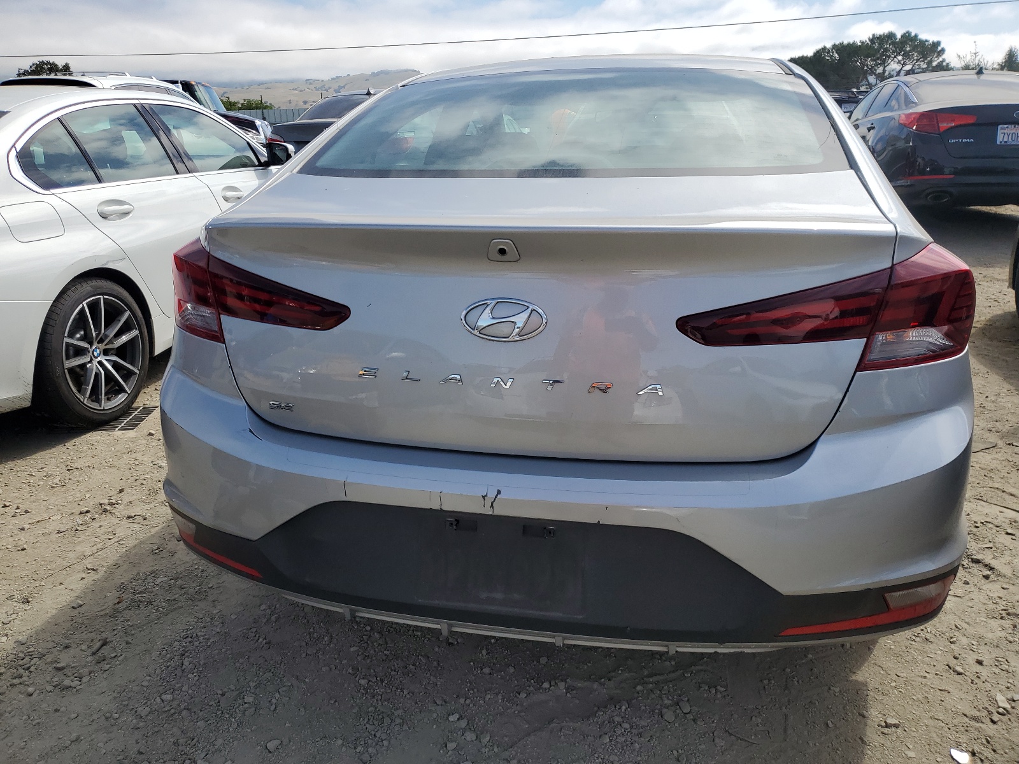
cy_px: 382
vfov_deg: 53.1
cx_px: 510
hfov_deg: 67.3
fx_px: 765
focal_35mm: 26
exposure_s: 1/3333
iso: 50
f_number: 1.5
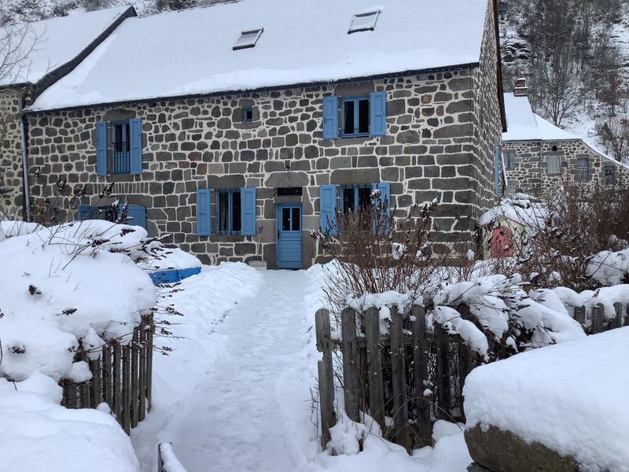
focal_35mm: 31
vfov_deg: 45.4
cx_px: 314
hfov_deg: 58.4
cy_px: 236
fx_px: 563
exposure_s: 1/348
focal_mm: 3.3
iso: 25
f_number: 2.4
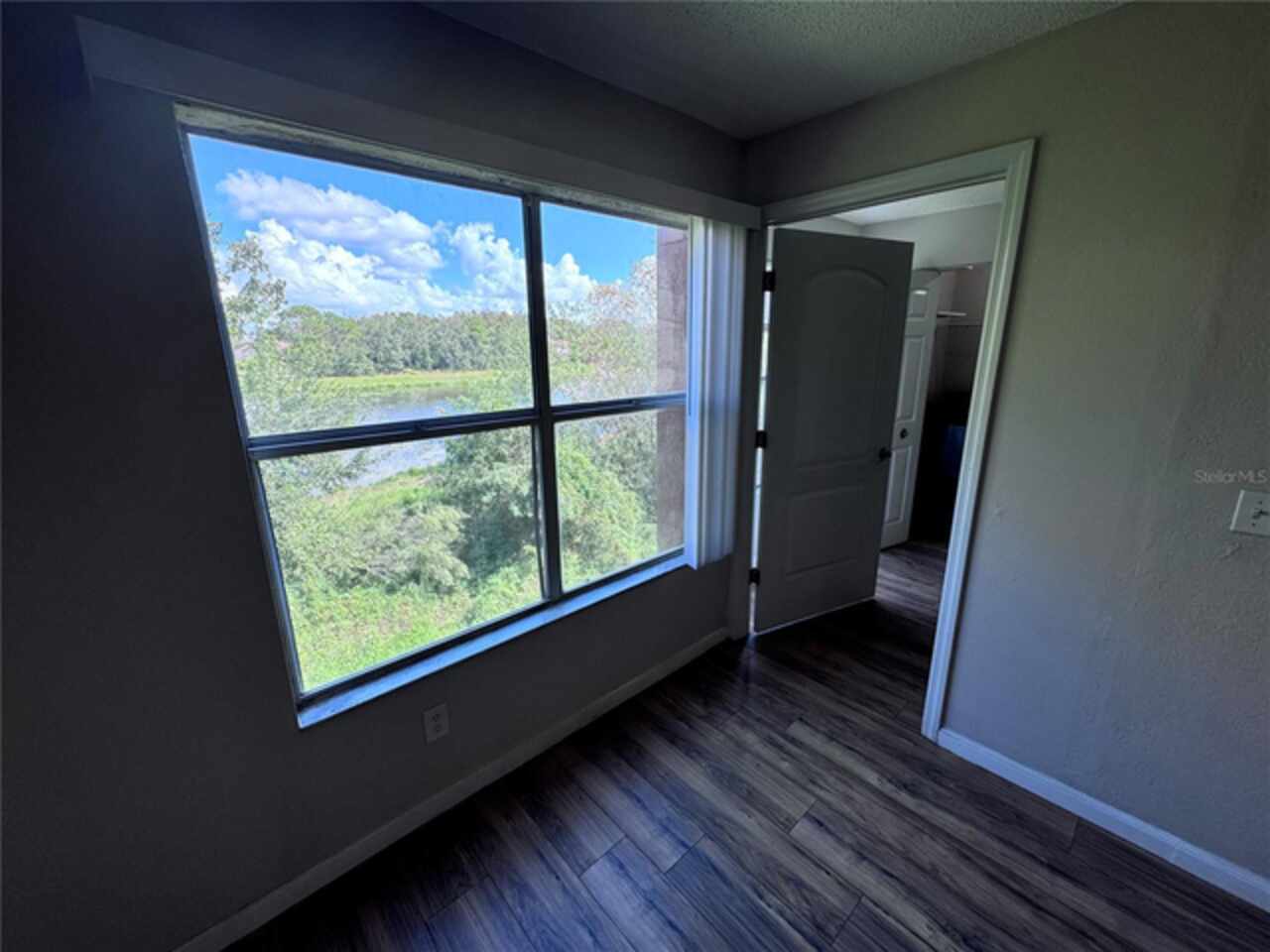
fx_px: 514
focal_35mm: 14
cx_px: 635
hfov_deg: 102.1
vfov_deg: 85.7
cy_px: 476
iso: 40
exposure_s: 1/199
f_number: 2.2
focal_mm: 2.22
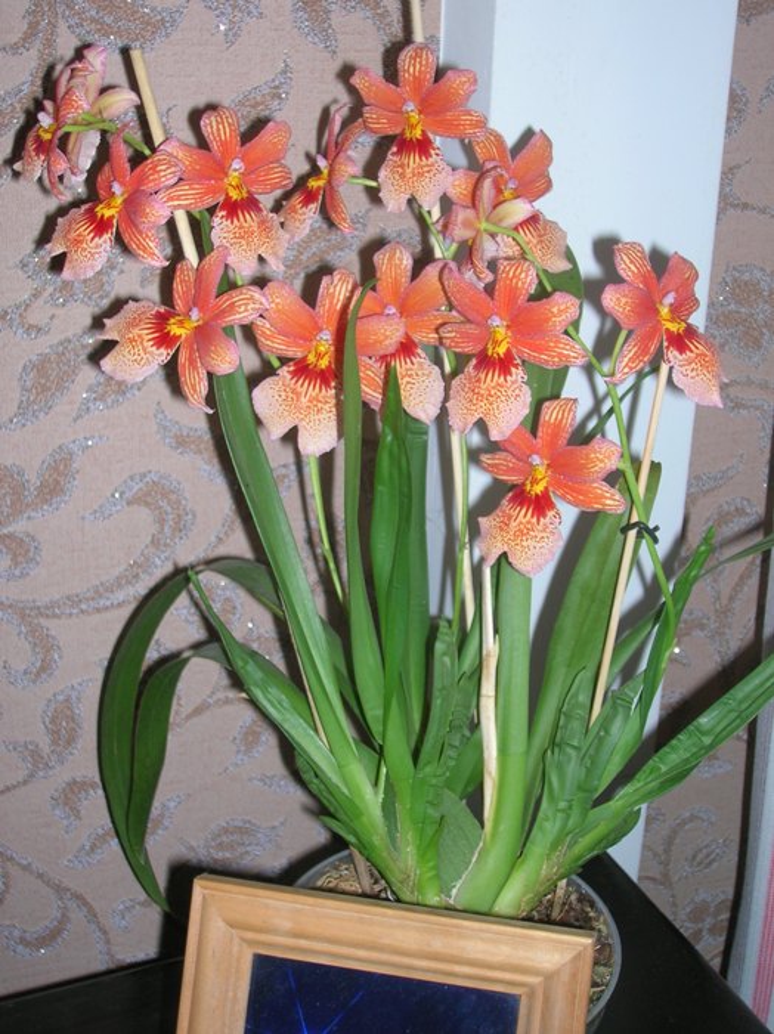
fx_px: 1492
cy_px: 517
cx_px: 387
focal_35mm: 50
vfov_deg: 38.2
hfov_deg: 29.1
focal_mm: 8.4
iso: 50
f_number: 3.3
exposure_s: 1/60.1
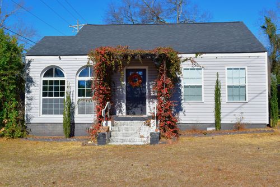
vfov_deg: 33.4
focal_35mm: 40
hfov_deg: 48.5
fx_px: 311
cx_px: 140
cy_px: 94
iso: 250
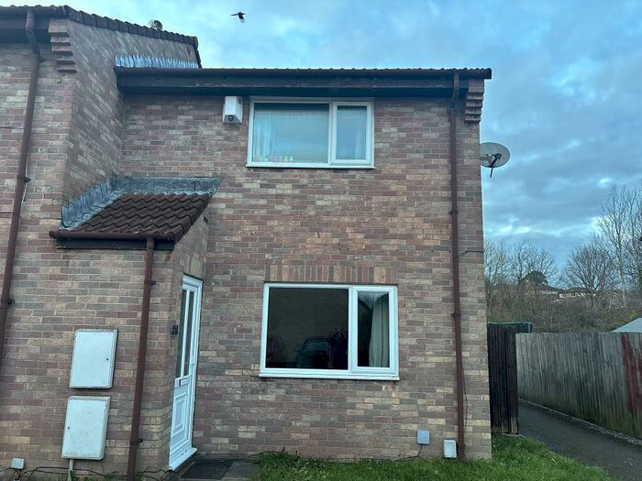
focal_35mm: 26
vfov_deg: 53.1
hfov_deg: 67.3
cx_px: 321
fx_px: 482
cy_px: 240
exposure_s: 1/121
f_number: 1.6
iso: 100
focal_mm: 5.96
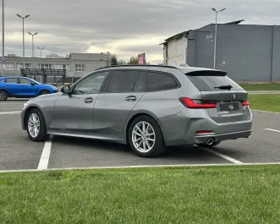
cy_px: 111
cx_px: 137
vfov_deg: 29.7
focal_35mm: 51
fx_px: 423
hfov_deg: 36.6
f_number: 1.78
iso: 80
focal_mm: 6.86
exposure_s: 1/148
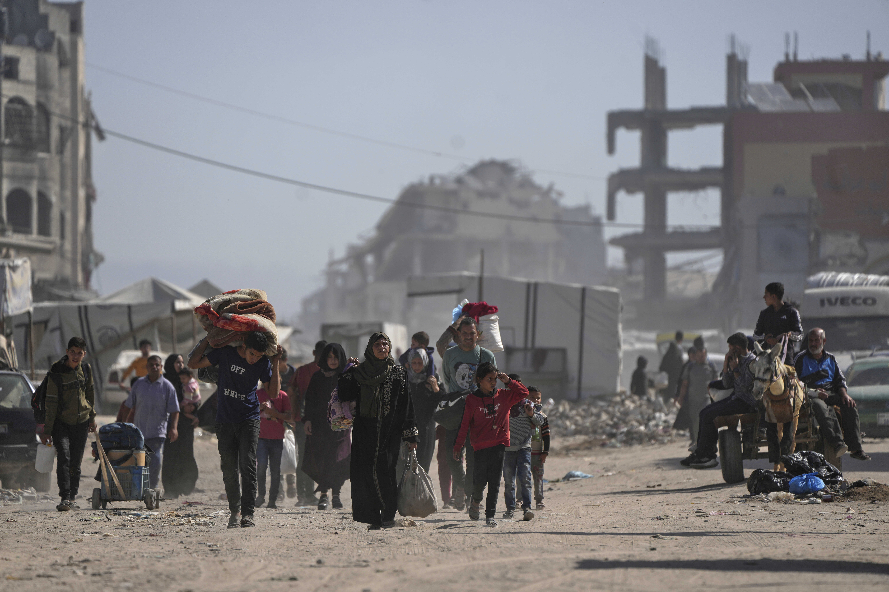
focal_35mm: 333
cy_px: 296
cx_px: 444
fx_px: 8223
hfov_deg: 6.2
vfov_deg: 4.1
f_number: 5.6
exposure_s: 1/1600
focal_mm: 333
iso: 100
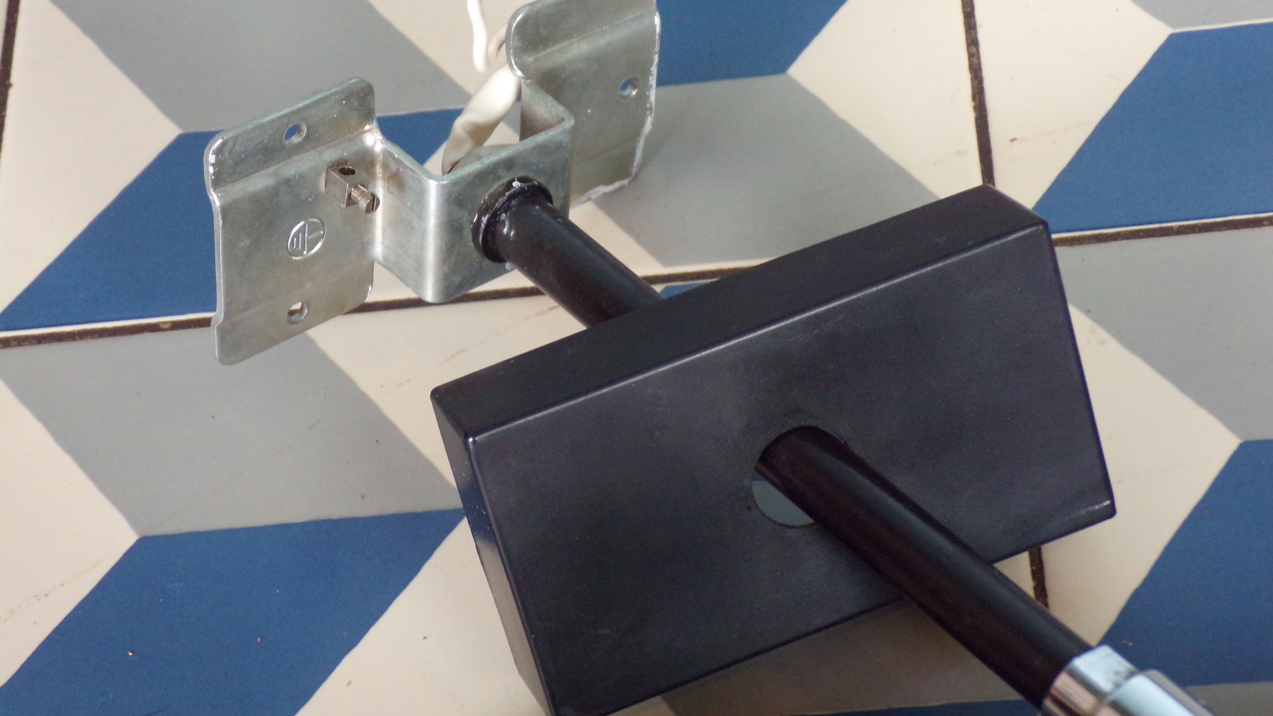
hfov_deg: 26.2
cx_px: 636
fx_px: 2734
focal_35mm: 81
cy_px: 327
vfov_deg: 14.9
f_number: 3.9
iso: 400
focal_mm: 13.3
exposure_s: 1/28
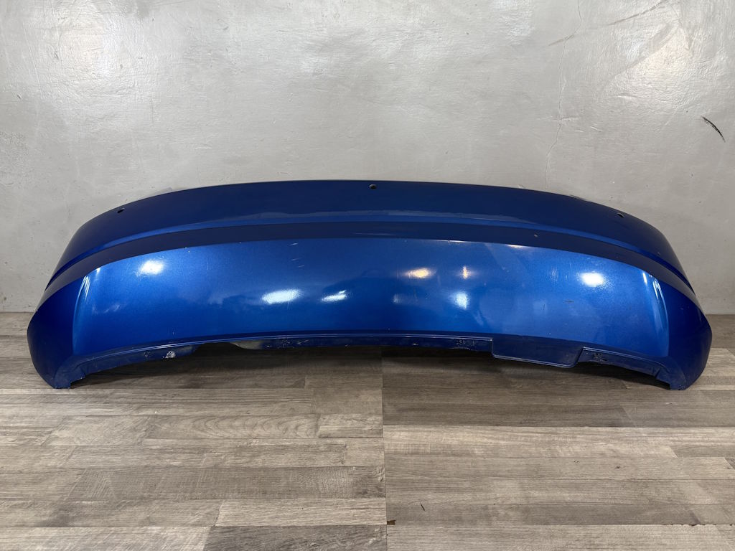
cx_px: 368
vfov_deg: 56.8
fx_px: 510
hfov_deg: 71.6
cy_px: 276
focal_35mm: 24
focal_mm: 6.76
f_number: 1.78
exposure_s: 1/100
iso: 200
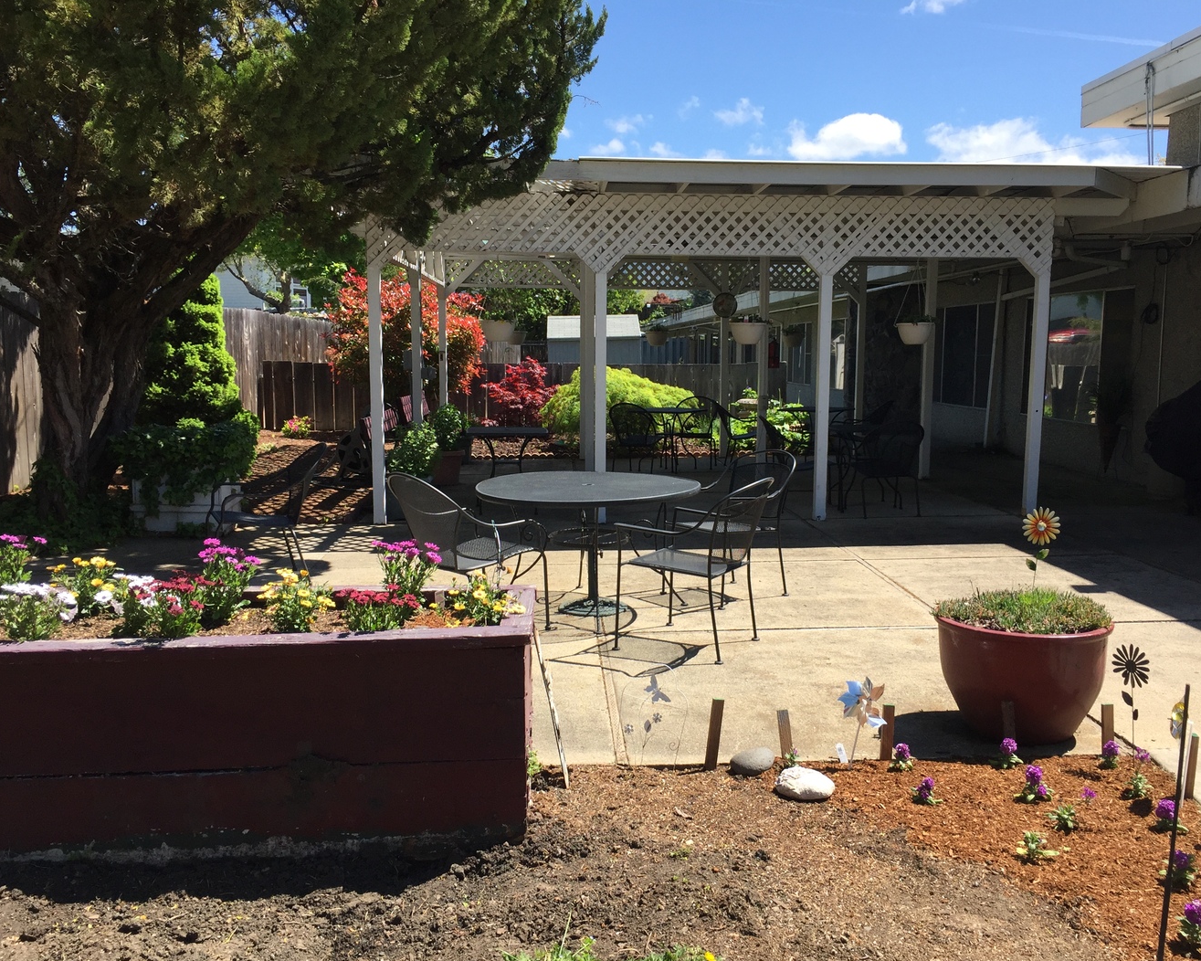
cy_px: 491
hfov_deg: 57.2
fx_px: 1102
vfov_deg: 47.1
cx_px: 627
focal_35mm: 31
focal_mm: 4.15
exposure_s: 1/1276
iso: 32
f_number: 2.2
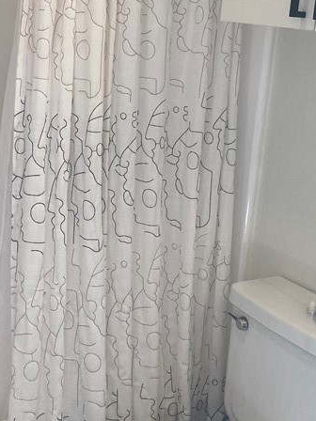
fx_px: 779
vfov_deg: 29.9
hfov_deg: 22.6
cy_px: 114
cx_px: 58
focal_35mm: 64
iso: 80
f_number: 1.8
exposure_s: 1/120
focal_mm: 3.99
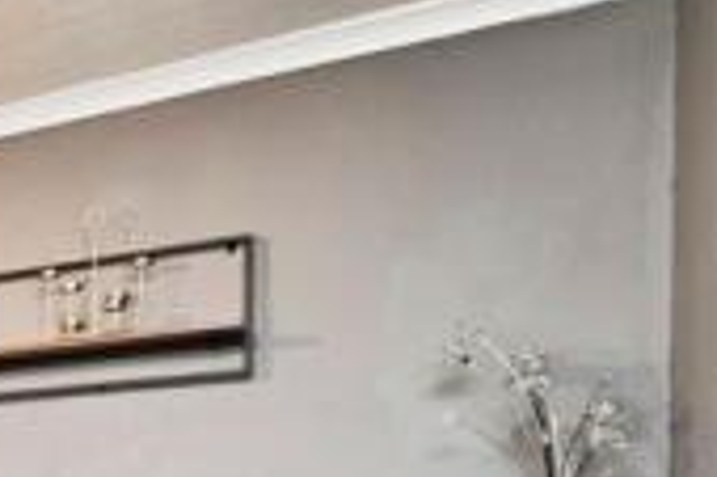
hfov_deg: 20.9
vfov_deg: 22.5
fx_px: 1074
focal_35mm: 54
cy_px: 614
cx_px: -639
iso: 400
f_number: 8
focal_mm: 14
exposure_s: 1/5
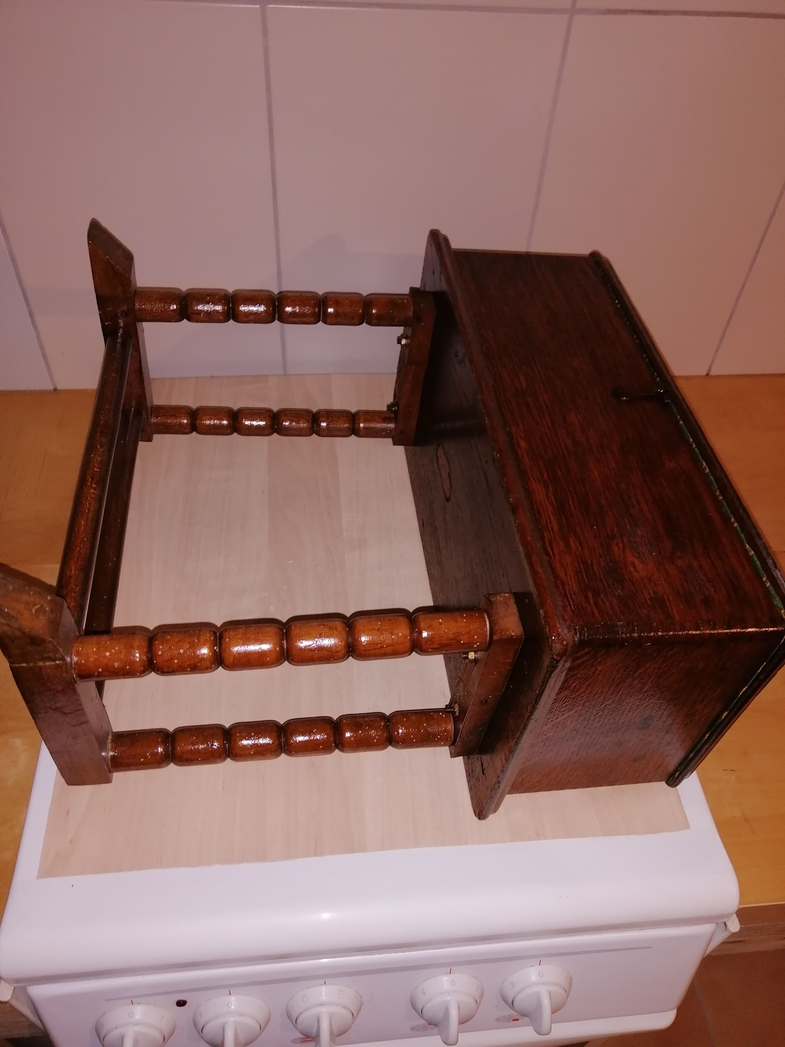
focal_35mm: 26
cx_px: 392
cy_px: 524
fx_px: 786
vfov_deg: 67.3
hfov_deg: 53.1
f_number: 1.8
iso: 125
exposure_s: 1/33.3
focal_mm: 3.96
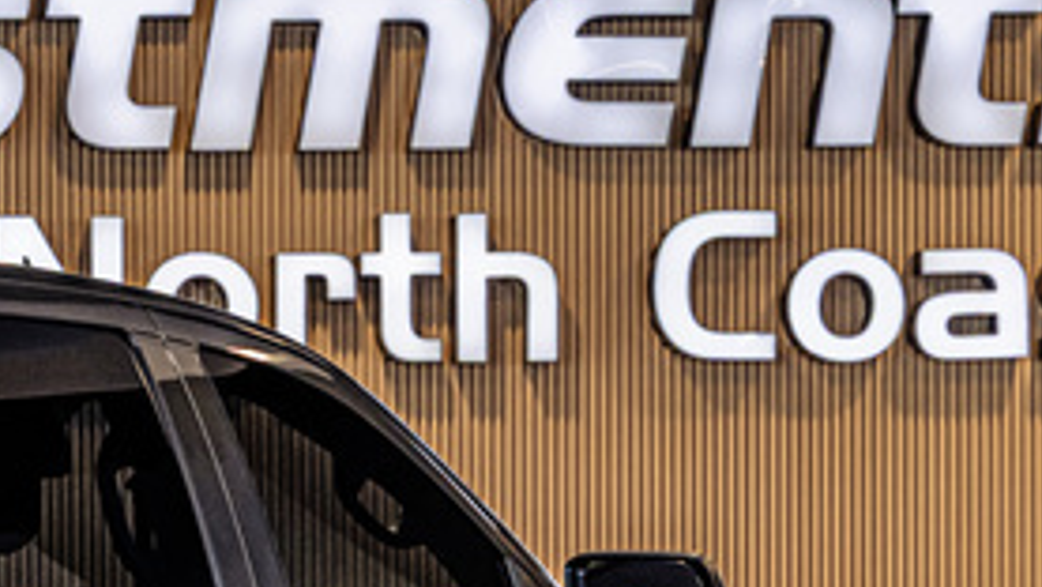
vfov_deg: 6.0
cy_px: 809
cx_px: -408
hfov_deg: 10.4
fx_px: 5555
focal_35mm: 201
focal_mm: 52
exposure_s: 1/125
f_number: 4.5
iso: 500
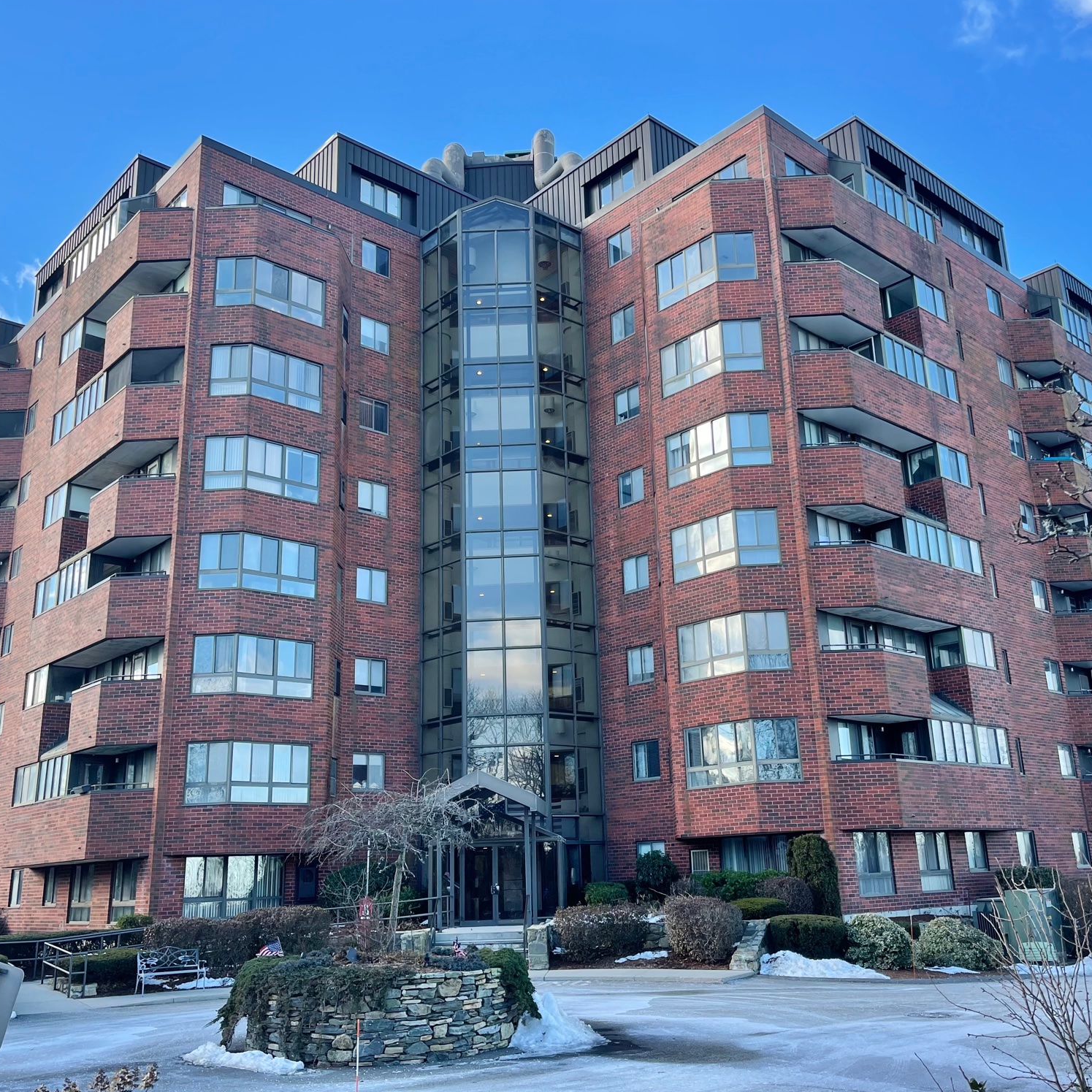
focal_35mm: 31
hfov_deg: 52.5
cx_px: 579
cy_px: 546
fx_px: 1106
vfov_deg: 52.5
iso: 32
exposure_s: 1/561
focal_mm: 5.1
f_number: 1.6
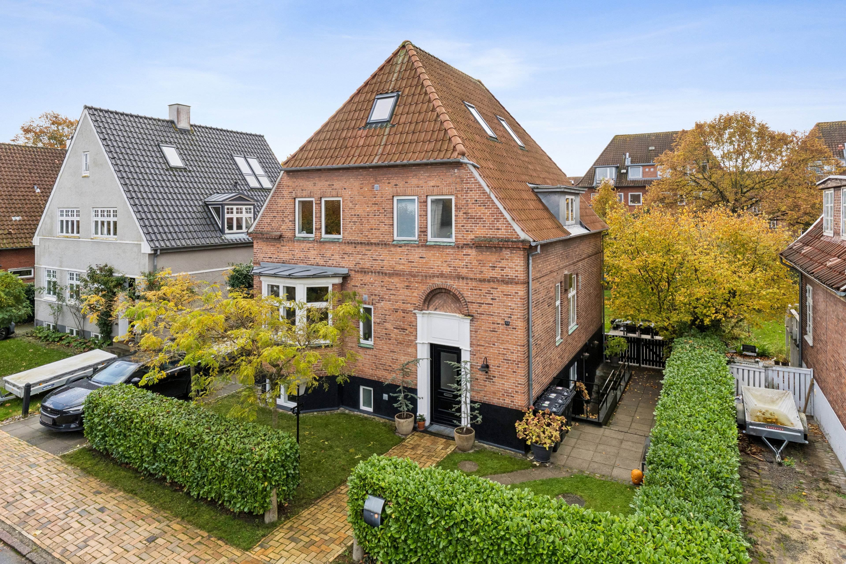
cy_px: 282
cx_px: 423
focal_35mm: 22
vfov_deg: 57.8
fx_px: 511
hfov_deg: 79.2
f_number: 8
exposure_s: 1/250
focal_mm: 14.5
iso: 320
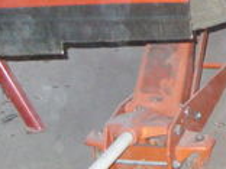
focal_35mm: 156
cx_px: 435
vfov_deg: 9.5
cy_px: 7
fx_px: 1018
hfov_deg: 11.5
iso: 400
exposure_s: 1/30
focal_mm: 6.3
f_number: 2.8
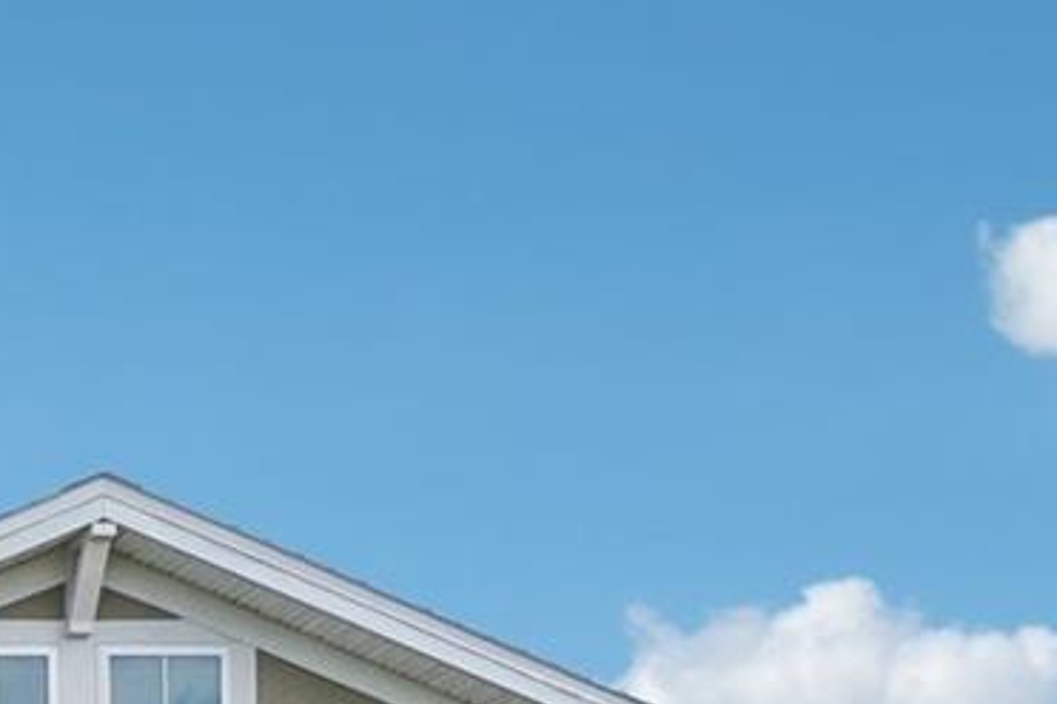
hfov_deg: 19.0
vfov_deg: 15.8
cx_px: -994
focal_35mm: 71
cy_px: 1334
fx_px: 2088
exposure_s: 1/800
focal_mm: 11
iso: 400
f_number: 8
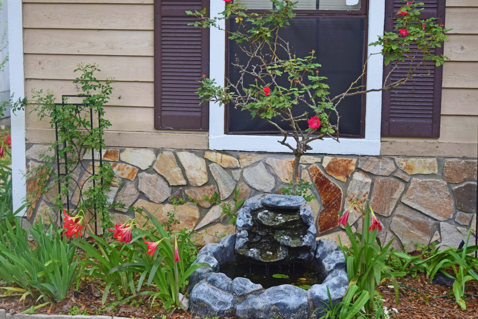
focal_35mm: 57
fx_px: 757
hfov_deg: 35.1
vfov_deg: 23.8
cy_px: 160
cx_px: 239
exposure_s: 1/80
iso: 400
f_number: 4.8
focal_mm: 38
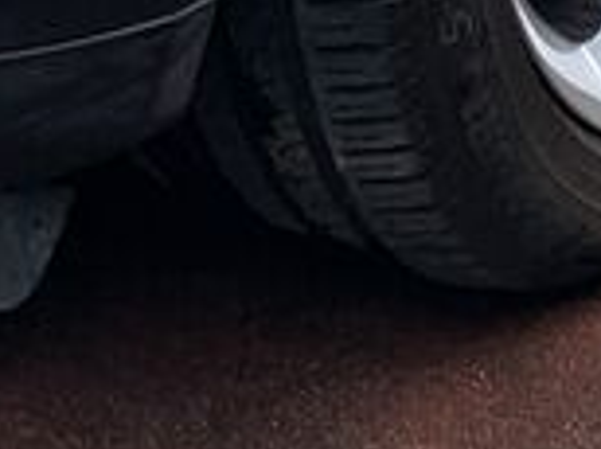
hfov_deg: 9.6
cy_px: -1257
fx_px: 3519
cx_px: -137
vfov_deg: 6.2
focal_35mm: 203
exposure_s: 1/375
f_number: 1.8
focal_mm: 4.25
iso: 25
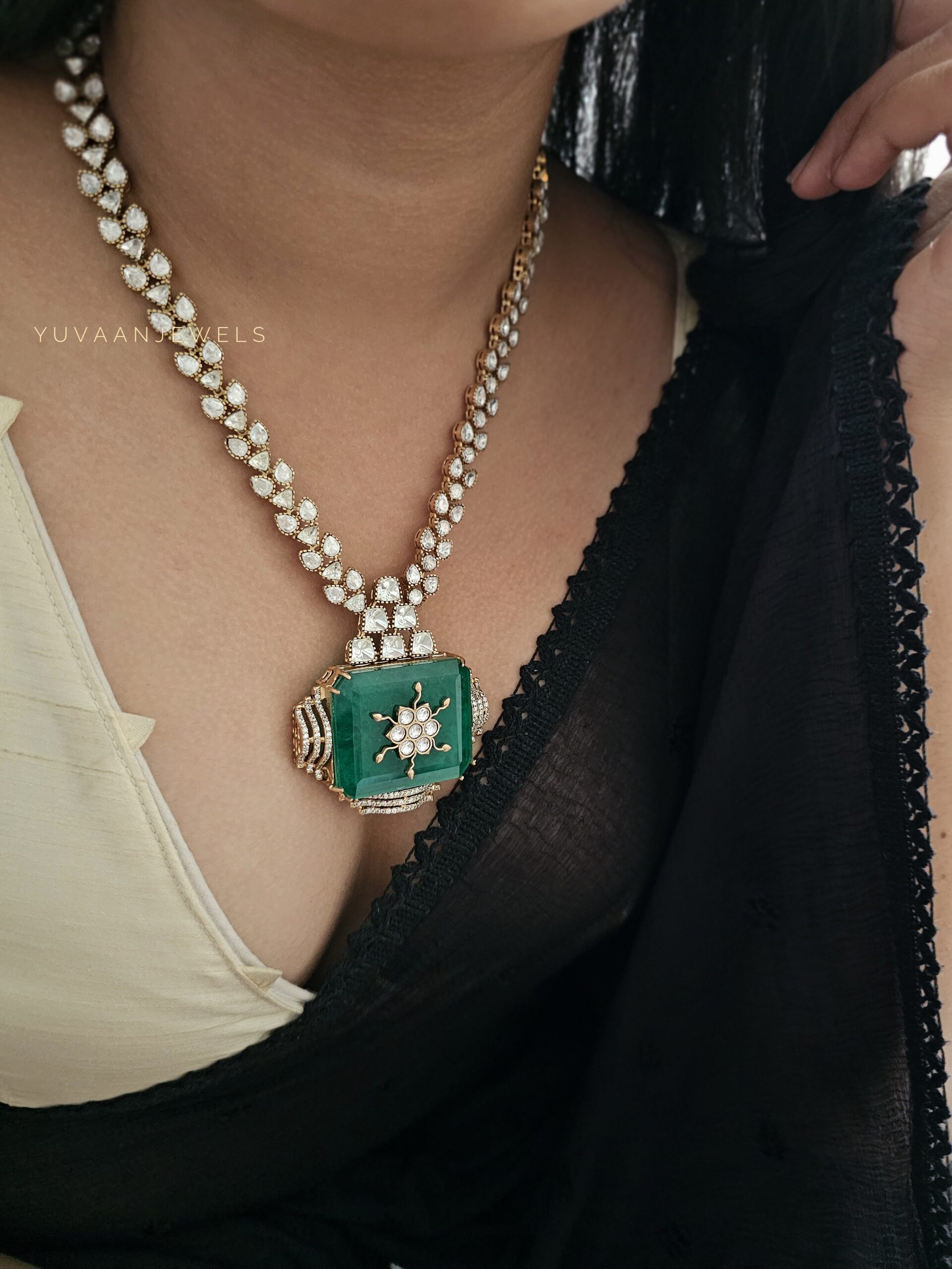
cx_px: 476
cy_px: 634
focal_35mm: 23
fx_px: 843
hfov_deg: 58.9
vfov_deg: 73.9
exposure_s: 1/26
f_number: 1.7
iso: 800
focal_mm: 6.3
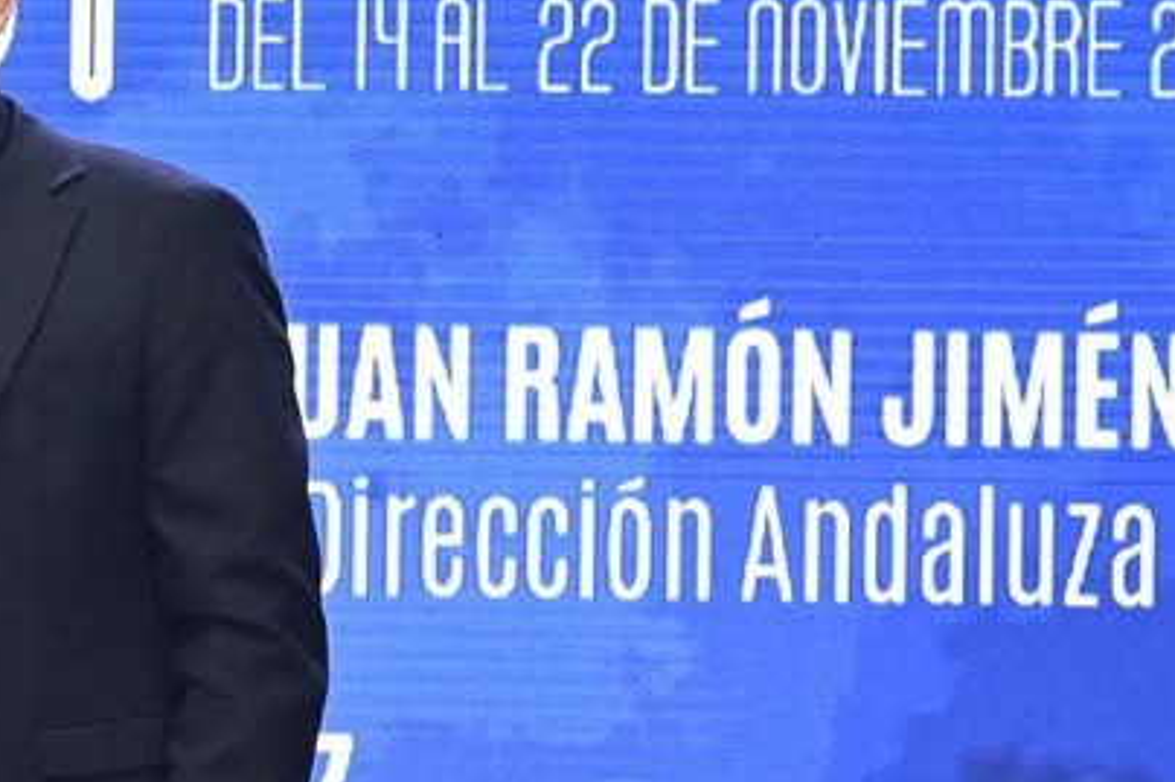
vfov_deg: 4.6
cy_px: 733
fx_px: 9689
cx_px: -1094
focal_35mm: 297
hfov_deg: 6.7
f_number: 6.3
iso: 3200
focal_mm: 50
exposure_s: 1/250
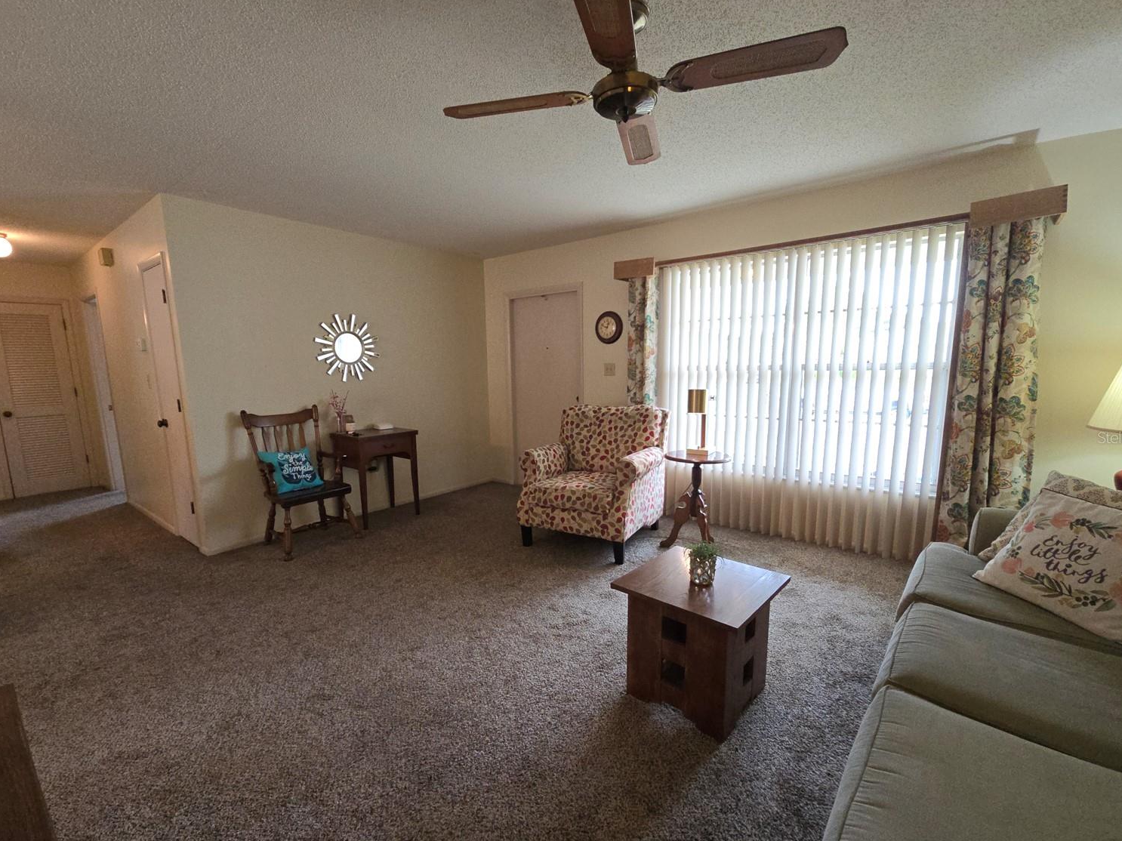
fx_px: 454
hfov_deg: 102.1
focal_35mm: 14
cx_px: 565
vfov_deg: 85.6
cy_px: 437
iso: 160
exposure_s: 1/60
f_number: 2.2
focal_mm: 2.2
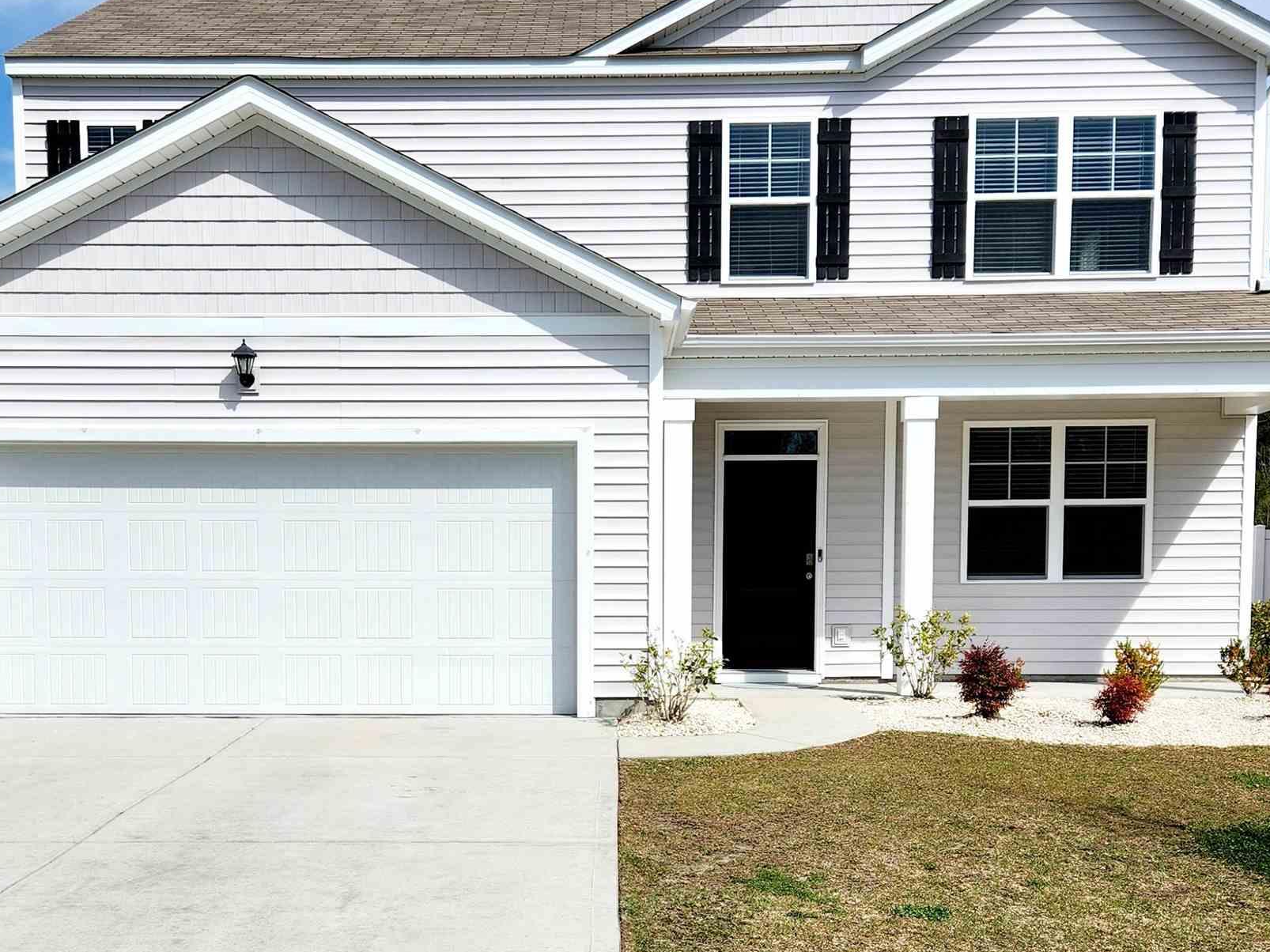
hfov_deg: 42.9
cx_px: 582
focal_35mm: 44
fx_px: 1614
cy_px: 698
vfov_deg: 32.3
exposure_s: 1/3333
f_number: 1.8
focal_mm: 5.4
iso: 20
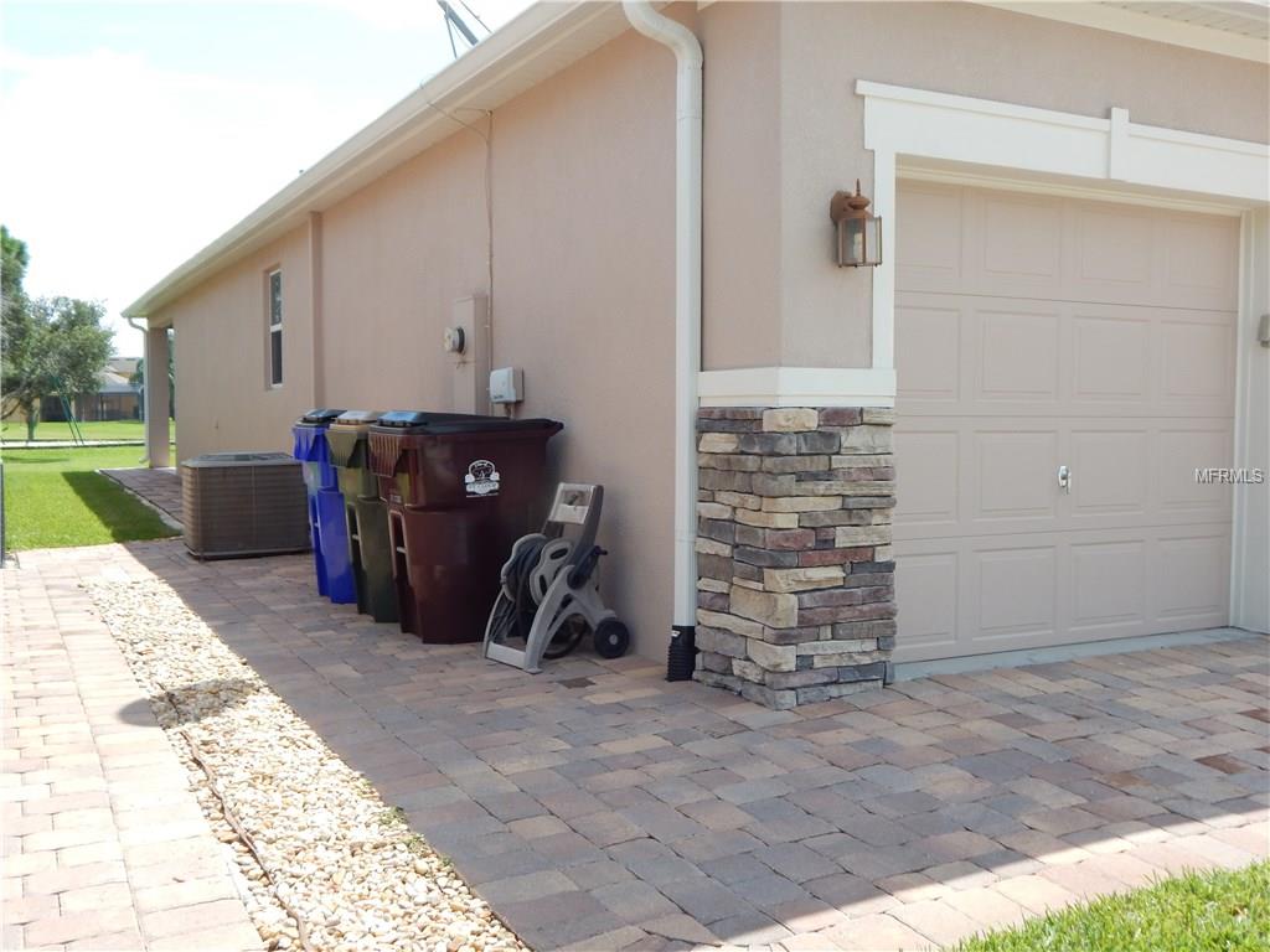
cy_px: 476
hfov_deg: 54.0
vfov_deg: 41.8
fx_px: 1247
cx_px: 635
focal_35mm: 34
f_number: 3.3
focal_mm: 6.1
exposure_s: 1/800
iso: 125
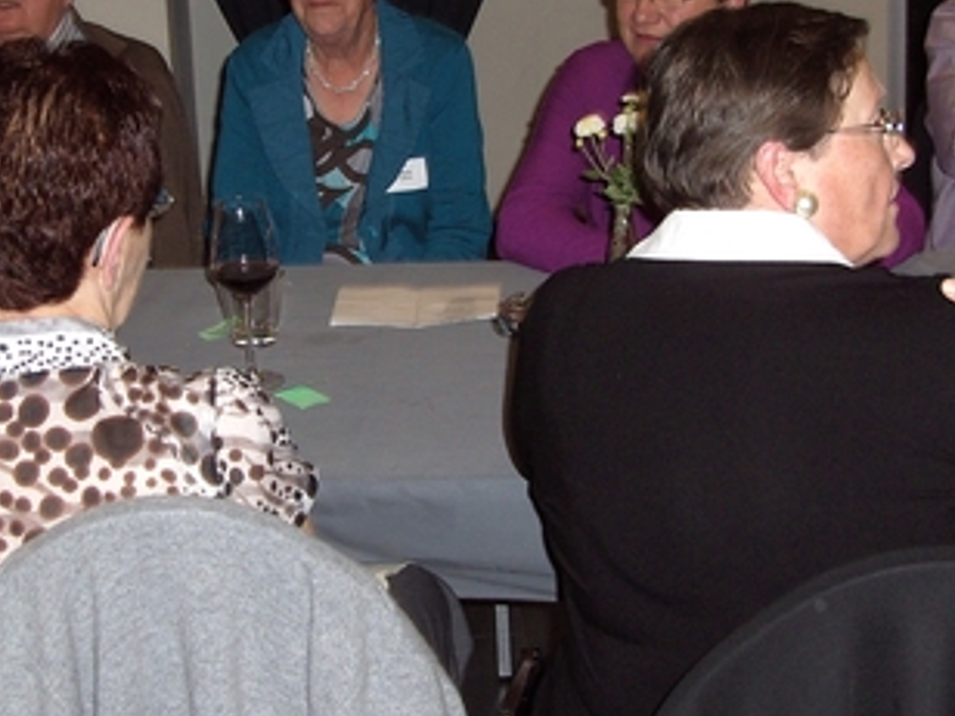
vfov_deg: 20.3
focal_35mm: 72
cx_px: 372
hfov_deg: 27.0
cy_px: 208
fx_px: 1986
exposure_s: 1/50
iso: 100
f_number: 2.8
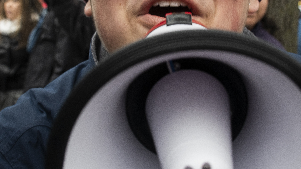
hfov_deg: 26.2
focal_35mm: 81
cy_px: 25
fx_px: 647
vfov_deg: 14.8
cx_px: 154
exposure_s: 1/100
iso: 320
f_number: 5
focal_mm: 22
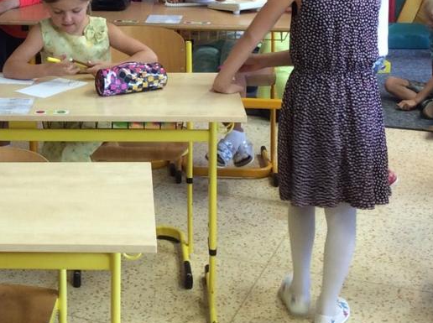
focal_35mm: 83
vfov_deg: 17.5
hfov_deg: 23.0
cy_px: 55
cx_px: 37
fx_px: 1036
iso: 40
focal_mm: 3.3
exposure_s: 1/25
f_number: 2.4
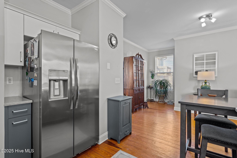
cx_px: 118
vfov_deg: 70.4
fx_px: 112
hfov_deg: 93.3
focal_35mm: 17
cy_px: 79
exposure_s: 1/4
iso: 320
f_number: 4
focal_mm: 17
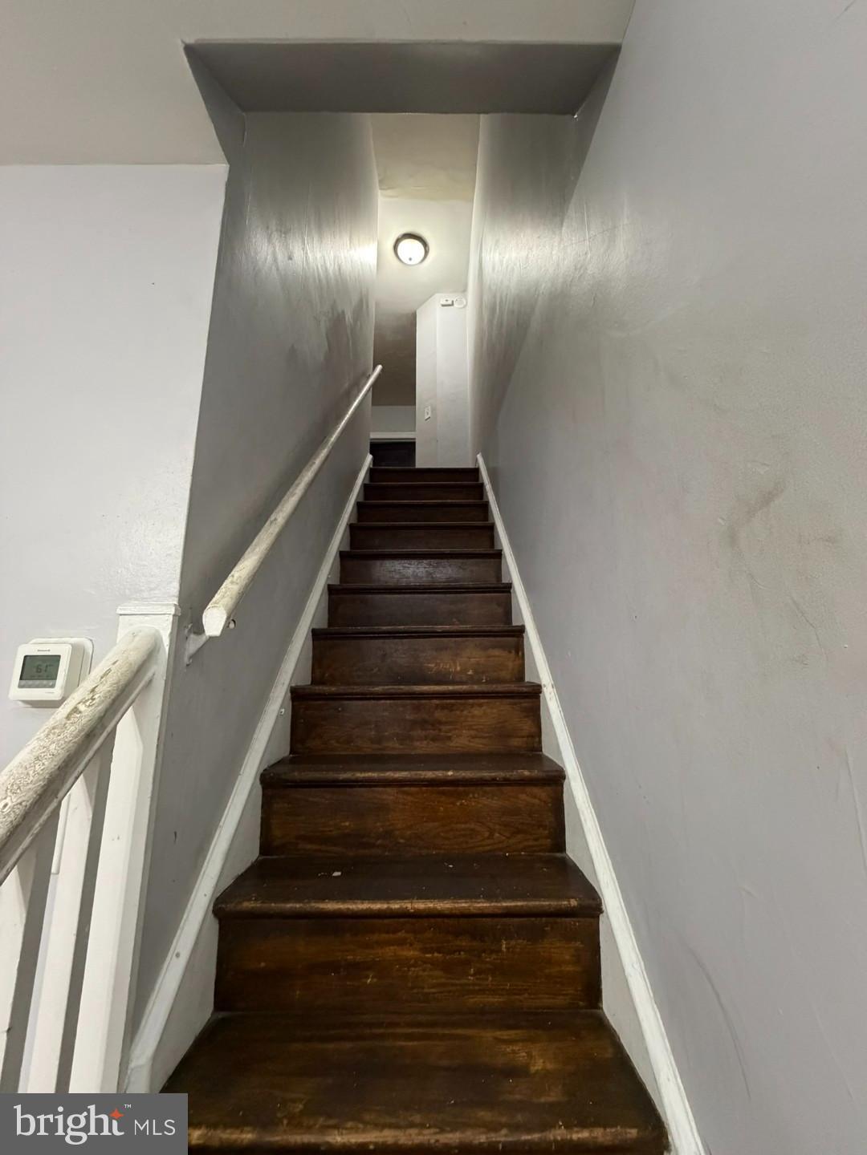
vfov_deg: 102.1
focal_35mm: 14
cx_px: 434
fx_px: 468
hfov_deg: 85.7
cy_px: 578
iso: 640
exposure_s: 1/60
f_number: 2.2
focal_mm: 2.22
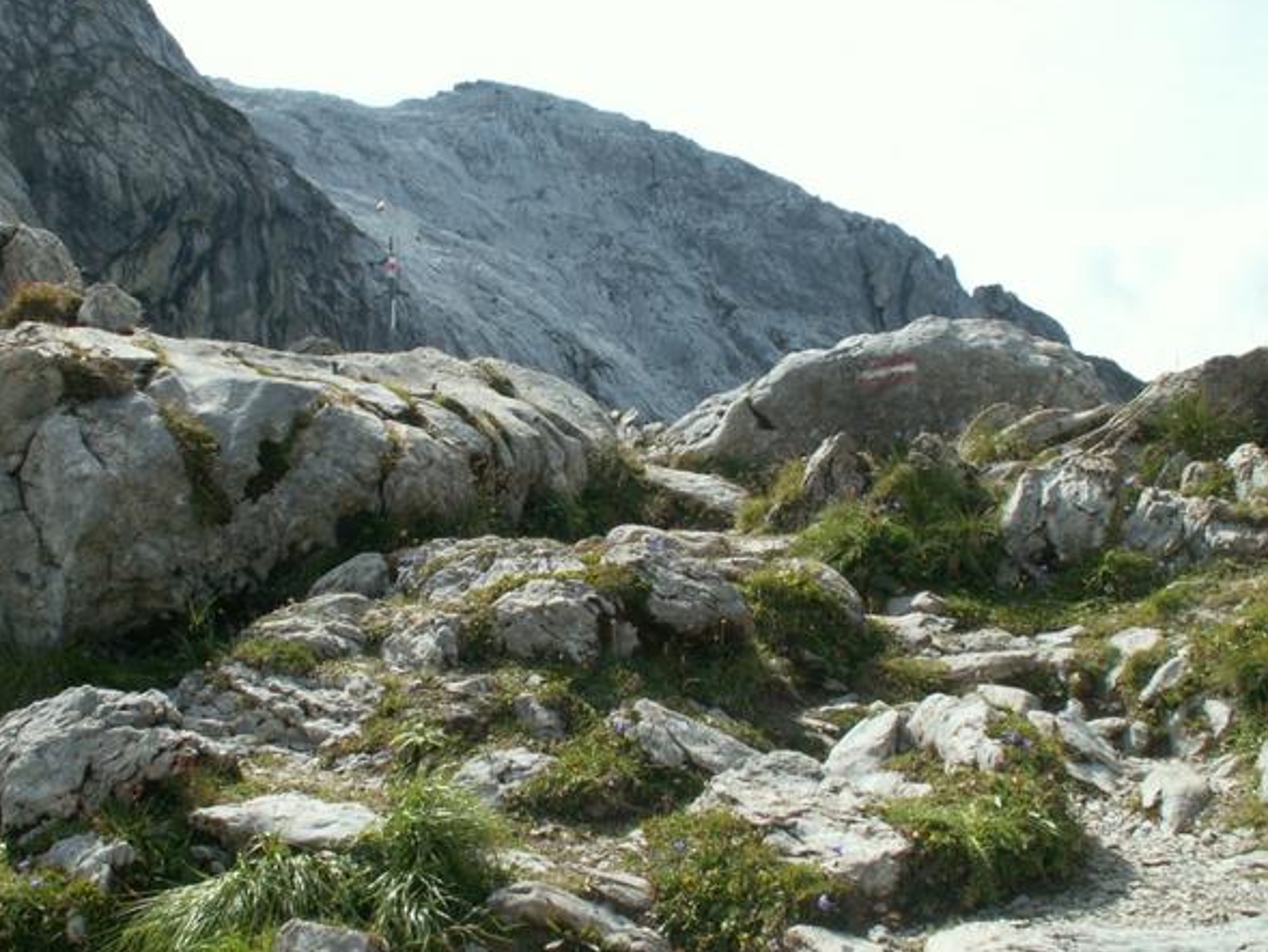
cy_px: 452
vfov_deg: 37.7
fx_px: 1392
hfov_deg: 48.9
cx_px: 581
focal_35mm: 38
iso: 50
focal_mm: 5.86
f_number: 6.3
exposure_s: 1/160
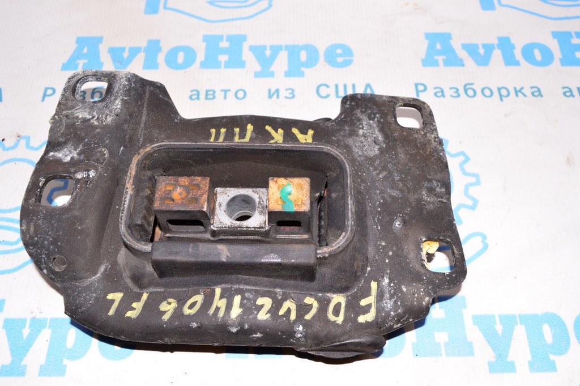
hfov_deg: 57.3
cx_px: 290
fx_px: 531
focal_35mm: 33
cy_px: 193
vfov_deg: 39.9
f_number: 8
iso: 1600
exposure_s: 1/200
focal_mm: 22
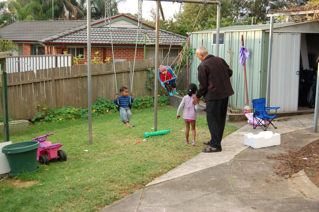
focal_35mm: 46
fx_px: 412
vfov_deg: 28.9
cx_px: 160
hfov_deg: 42.4
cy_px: 106
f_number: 5.6
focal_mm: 31
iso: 360
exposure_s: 1/125
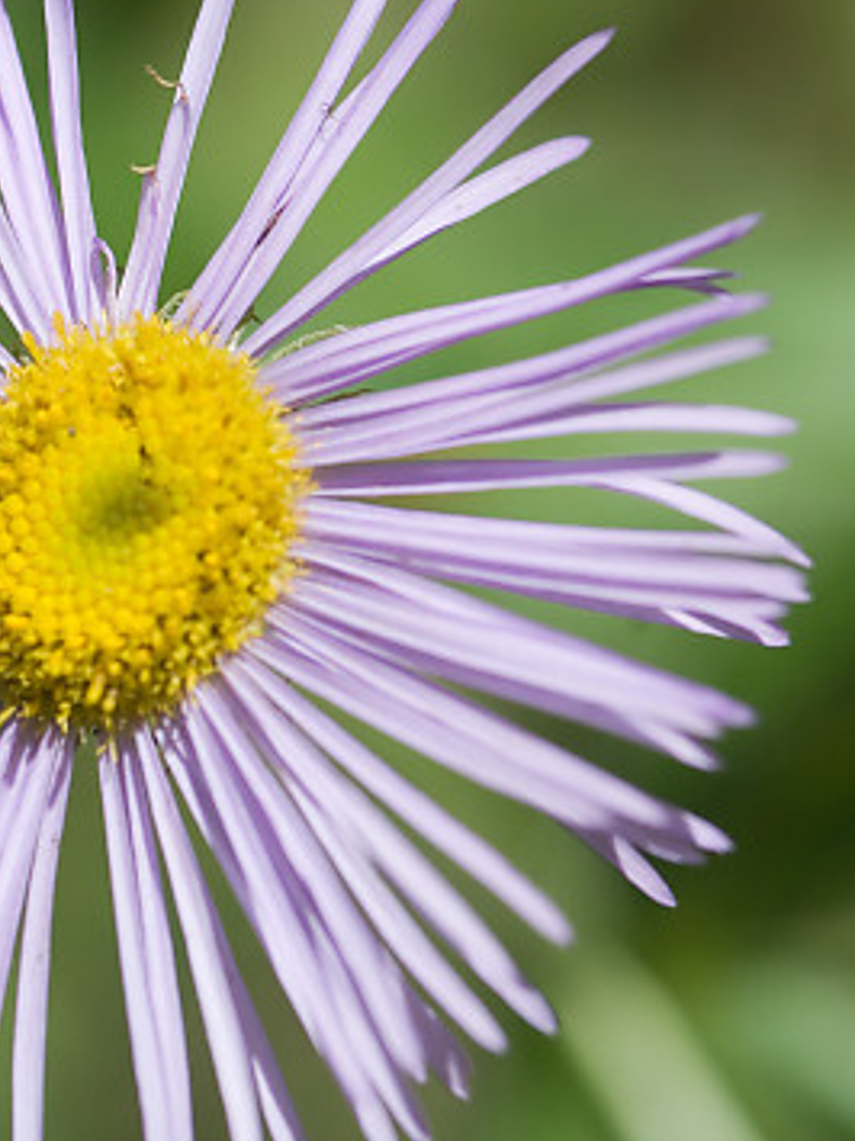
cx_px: 129
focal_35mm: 256
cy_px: 570
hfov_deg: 5.8
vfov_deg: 7.7
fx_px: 8430
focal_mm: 105
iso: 100
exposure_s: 1/500
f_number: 9
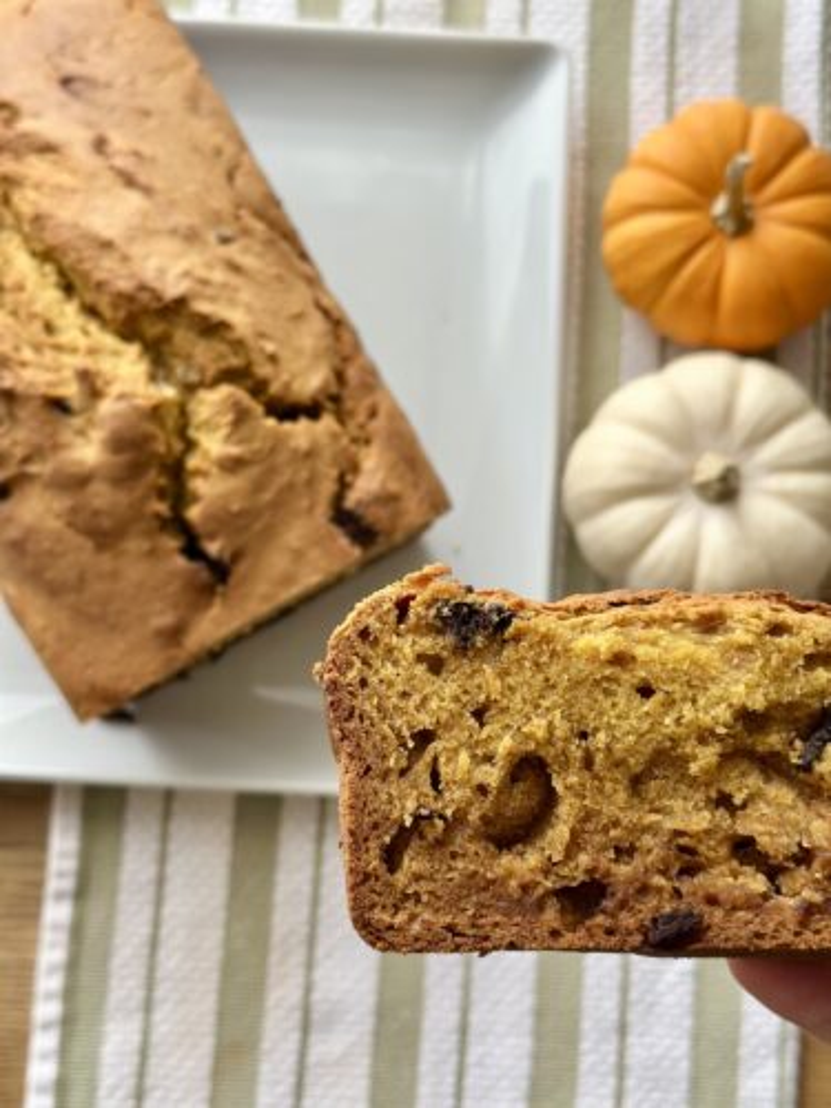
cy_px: 554
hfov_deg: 30.3
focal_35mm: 48
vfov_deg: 39.7
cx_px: 416
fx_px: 1536
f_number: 1.78
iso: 80
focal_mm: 6.86
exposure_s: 1/200
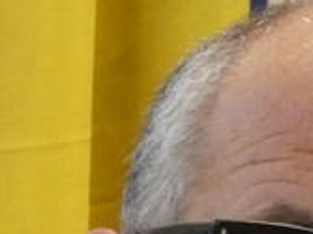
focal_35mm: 1530
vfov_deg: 1.0
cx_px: 388
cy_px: 389
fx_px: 13824
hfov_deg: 1.3
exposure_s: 1/30
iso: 1600
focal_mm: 57.2
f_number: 5.6
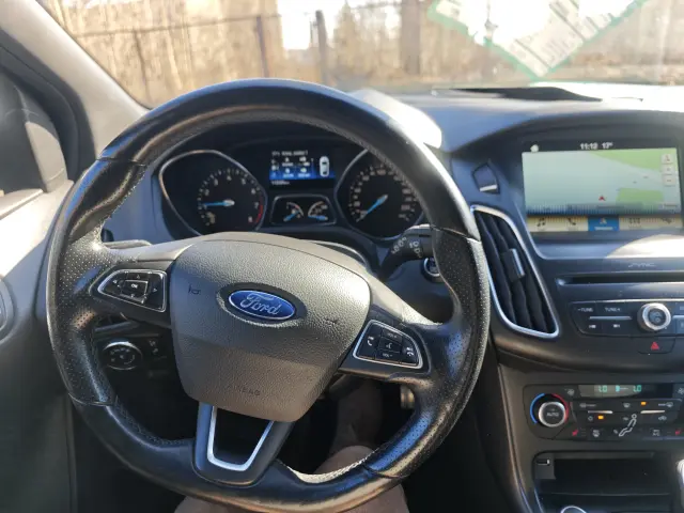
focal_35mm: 23
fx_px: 454
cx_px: 342
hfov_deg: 73.9
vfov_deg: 58.9
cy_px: 256
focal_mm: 8.72
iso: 250
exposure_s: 1/559
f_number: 2
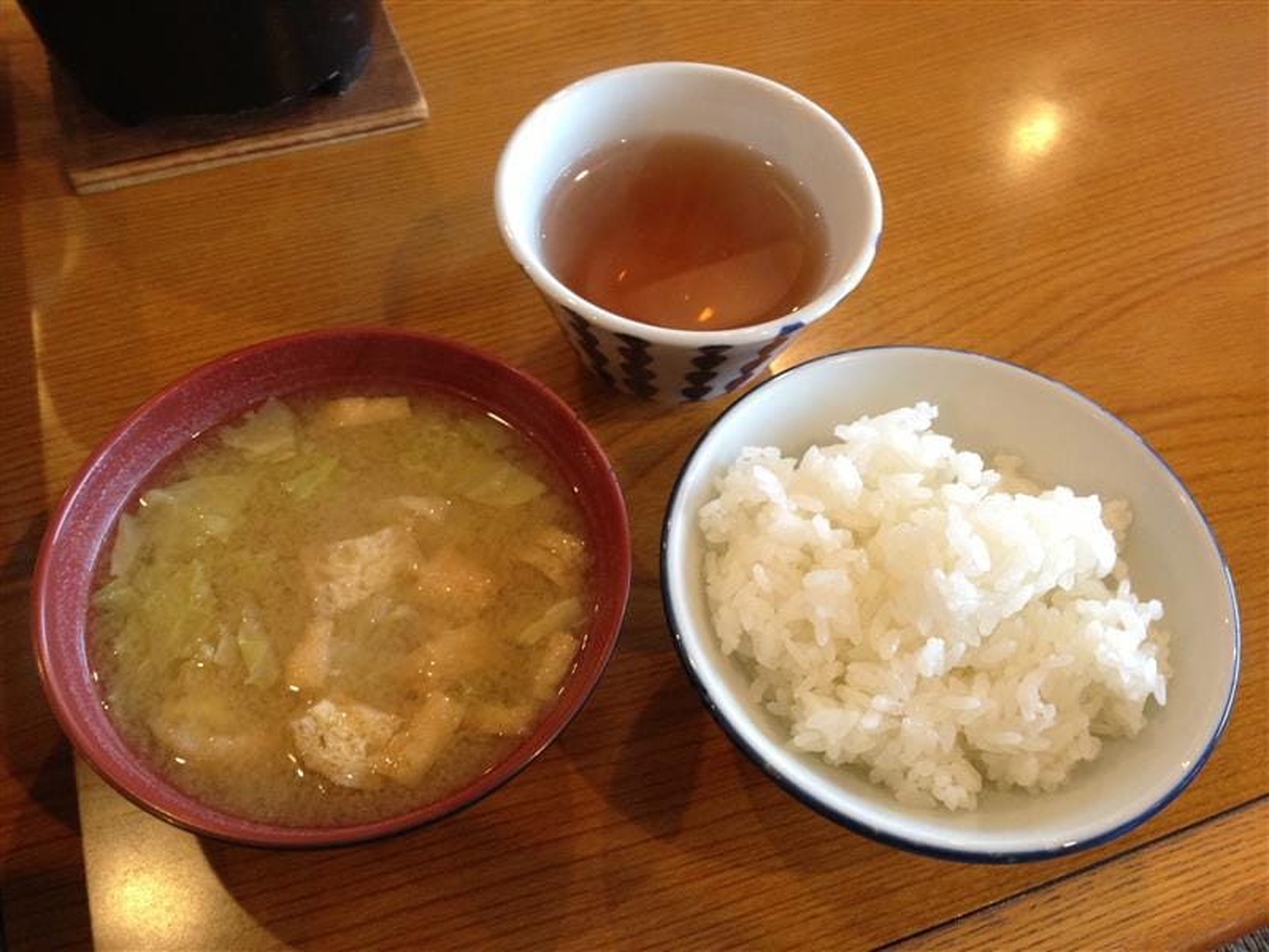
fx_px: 1210
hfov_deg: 55.4
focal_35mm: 33
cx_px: 634
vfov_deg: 42.9
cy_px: 476
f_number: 2.4
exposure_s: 1/20
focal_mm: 4.13
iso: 125
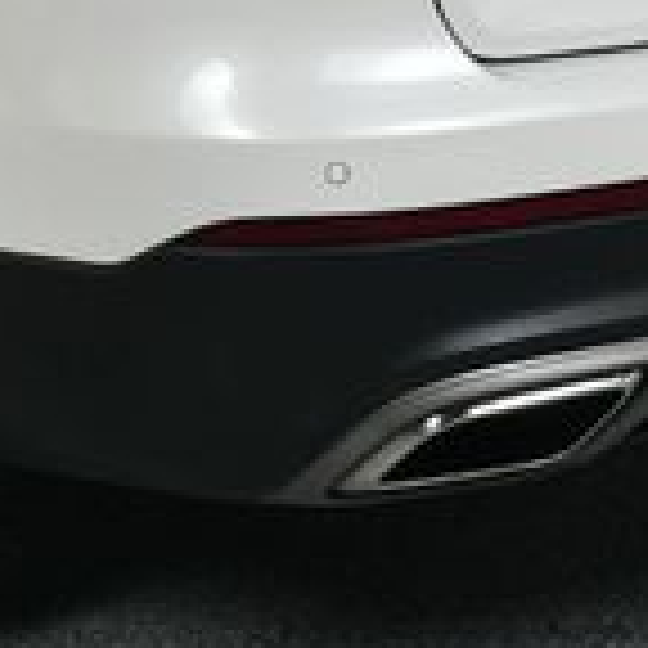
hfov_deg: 10.2
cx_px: 94
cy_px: -212
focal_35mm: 170
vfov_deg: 10.1
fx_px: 3600
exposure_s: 1/160
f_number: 13
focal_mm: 30
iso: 100
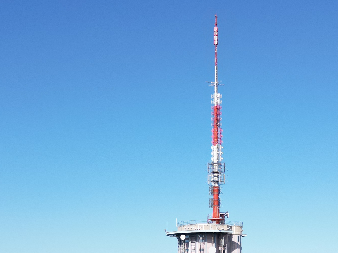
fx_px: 703
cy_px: 326
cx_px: 211
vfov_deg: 19.0
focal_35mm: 72
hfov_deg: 26.9
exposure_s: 1/2500
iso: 120
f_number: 1.7
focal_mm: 6.72
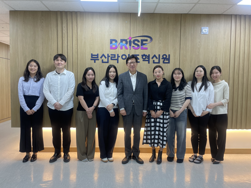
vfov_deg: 53.1
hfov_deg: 67.3
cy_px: 94
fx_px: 189
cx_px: 126
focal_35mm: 26
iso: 125
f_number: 1.6
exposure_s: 1/120
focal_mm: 4.2
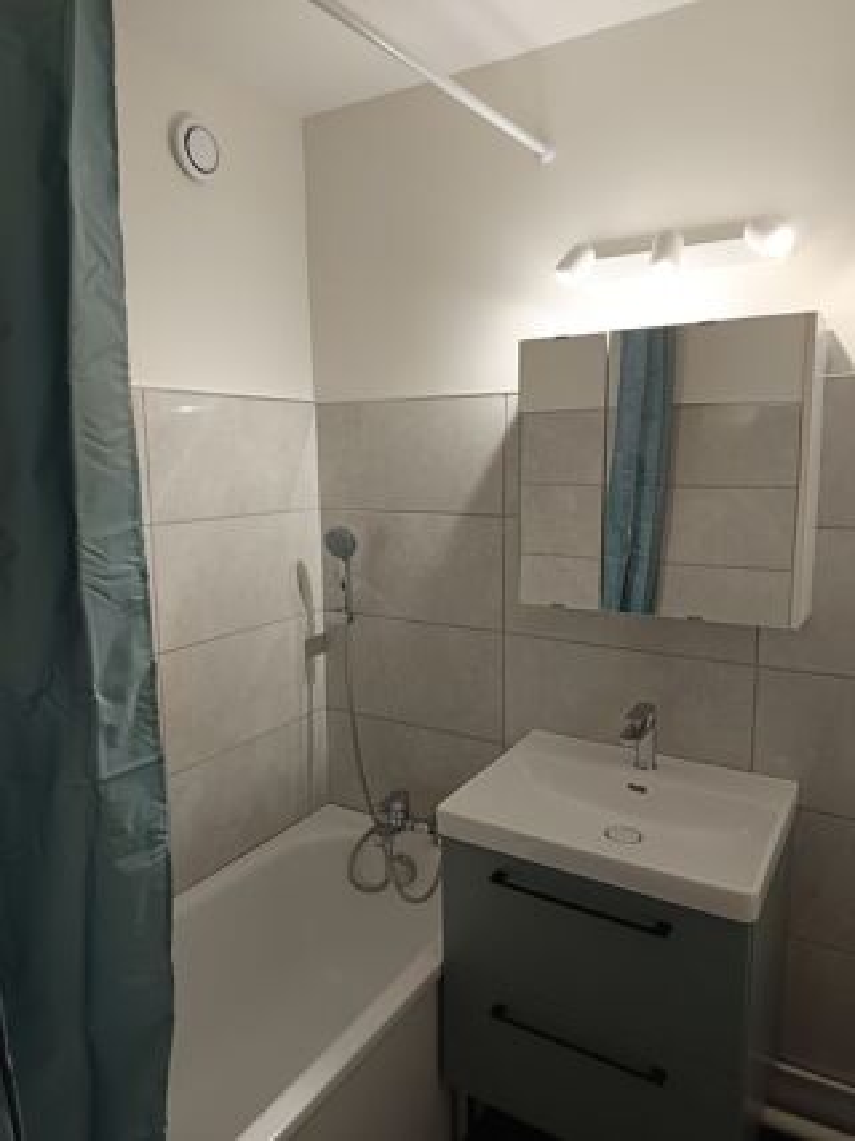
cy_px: 570
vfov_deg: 71.6
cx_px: 428
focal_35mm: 24
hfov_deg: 56.8
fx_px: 791
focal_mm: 5.31
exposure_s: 1/50
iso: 513
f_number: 1.7
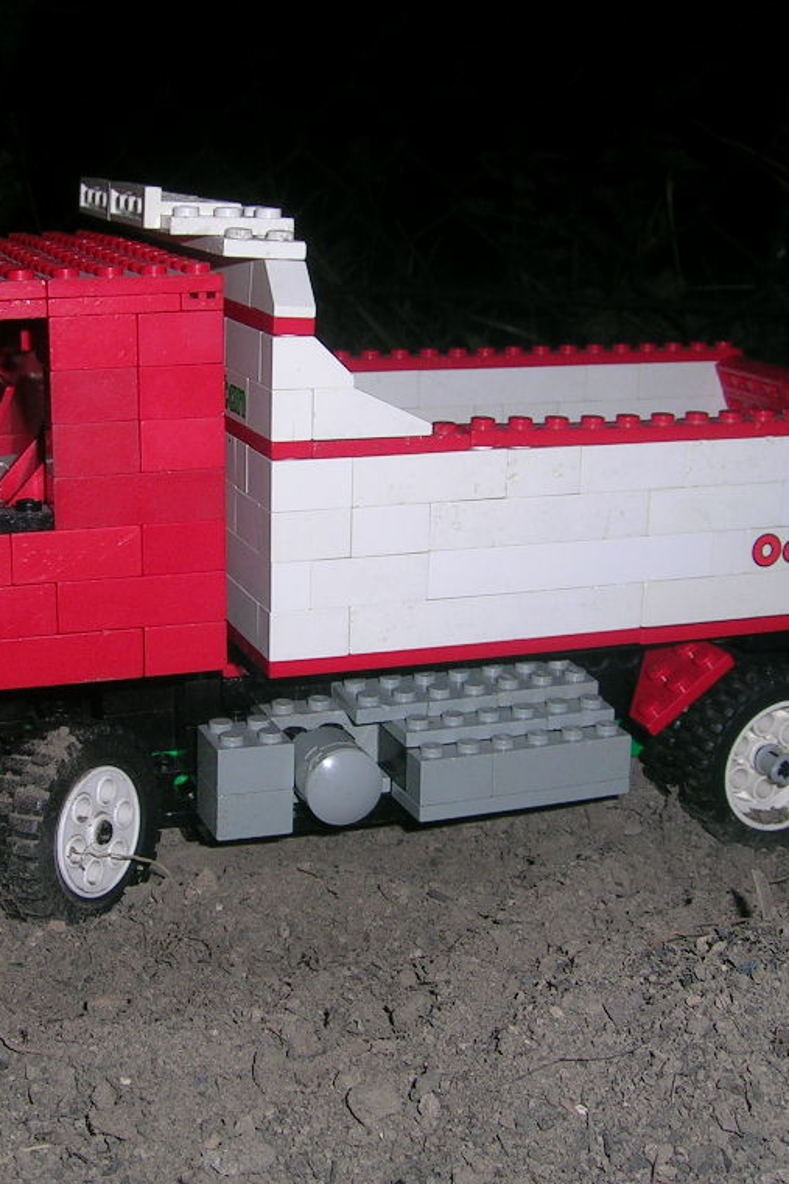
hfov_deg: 27.4
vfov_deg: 40.4
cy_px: 596
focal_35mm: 49
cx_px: 303
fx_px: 1611
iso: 50
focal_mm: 5.4
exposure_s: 1/60.1
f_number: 4.8
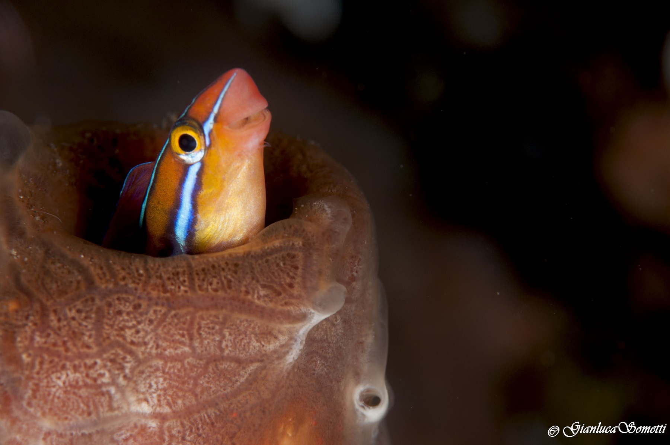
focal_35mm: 158
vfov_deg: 8.7
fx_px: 2927
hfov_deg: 13.1
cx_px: 335
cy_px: 222
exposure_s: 1/200
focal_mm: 105
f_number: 14
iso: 100
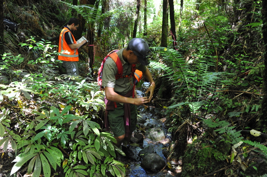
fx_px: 207
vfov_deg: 46.3
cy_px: 88
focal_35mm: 28
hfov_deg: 65.5
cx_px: 134
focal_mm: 28
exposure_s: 1/50
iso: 3200
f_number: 6.3
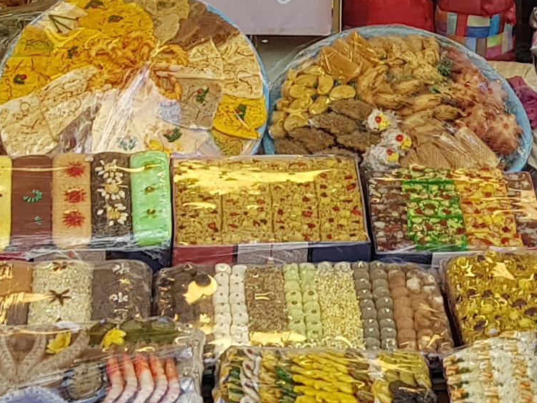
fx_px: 2188
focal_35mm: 141
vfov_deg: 10.0
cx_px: 471
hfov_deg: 13.9
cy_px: -290
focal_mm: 4.3
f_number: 1.7
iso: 40
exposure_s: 1/206
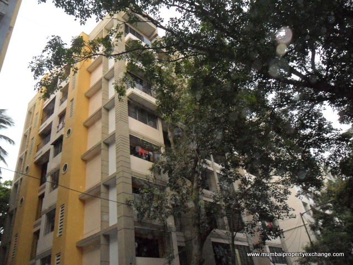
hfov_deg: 65.3
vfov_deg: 51.4
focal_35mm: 27
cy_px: 132
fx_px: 275
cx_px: 176
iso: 400
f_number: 3.5
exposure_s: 1/15
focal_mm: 4.9
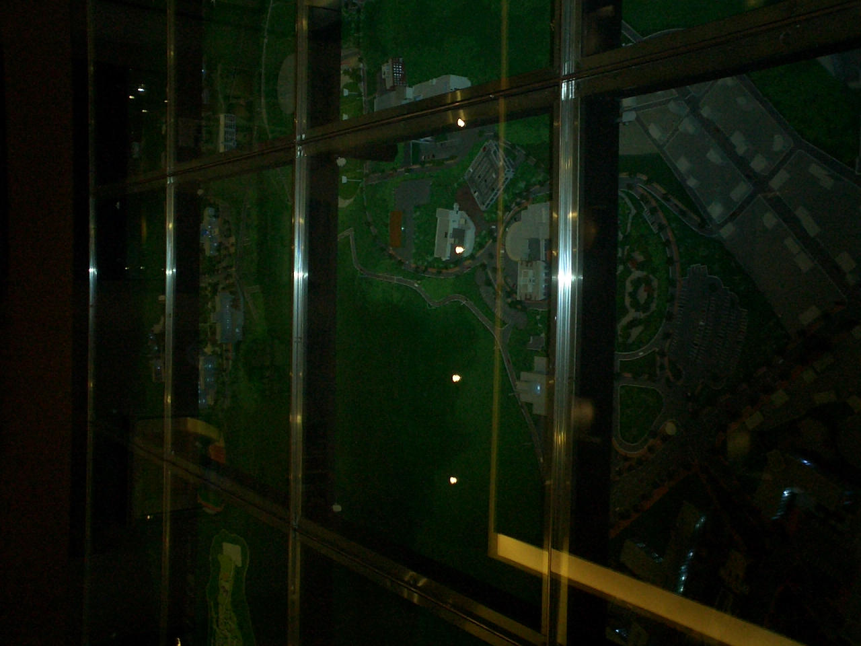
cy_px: 323
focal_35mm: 37
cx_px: 430
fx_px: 920
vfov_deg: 38.7
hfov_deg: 50.1
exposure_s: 1/40
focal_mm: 5.6
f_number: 3.5
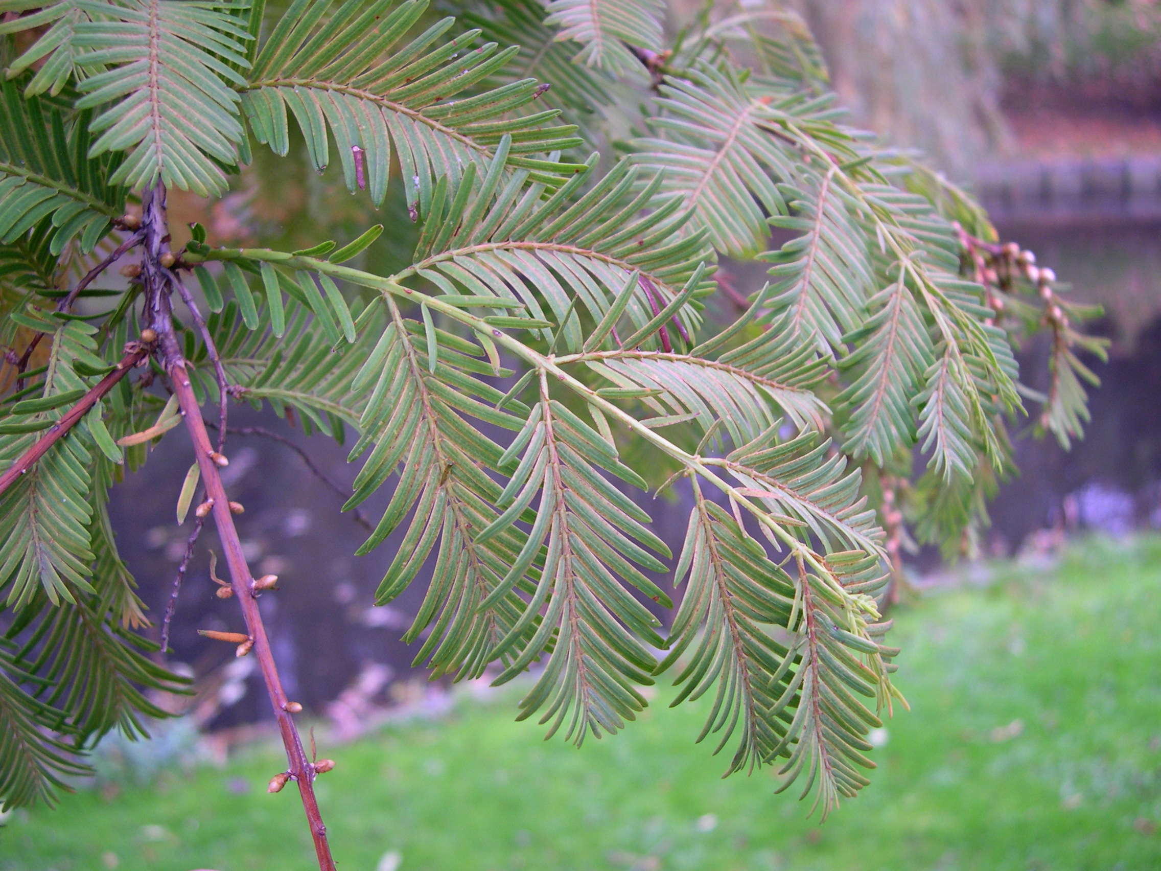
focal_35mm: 38
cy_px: 436
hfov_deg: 49.0
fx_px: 1274
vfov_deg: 37.7
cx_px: 580
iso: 100
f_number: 2.8
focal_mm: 8
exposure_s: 1/60.7
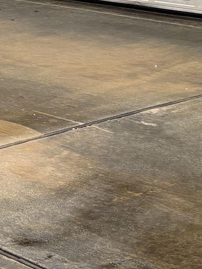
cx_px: -50
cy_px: 26
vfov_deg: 16.0
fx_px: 950
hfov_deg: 11.8
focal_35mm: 122
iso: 80
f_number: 1.6
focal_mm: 5.96
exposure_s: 1/121
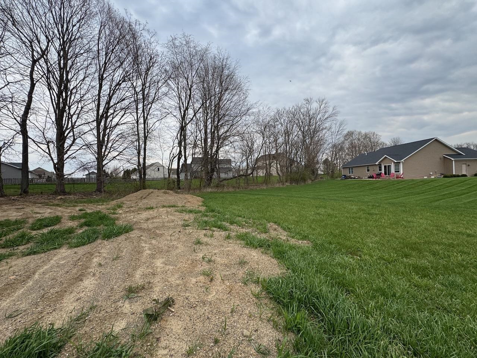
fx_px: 193
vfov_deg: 85.7
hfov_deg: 102.1
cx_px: 238
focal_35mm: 14
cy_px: 179
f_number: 2.2
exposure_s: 1/359
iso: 40
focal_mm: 2.22
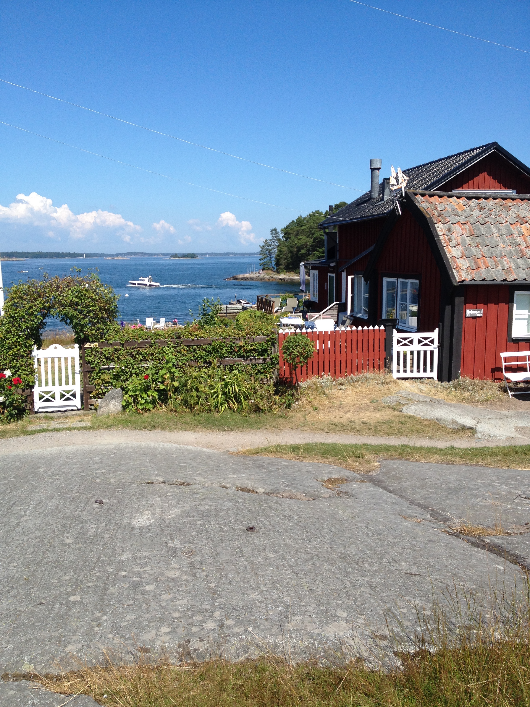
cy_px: 354
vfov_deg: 52.6
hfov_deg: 40.7
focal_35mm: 35
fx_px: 715
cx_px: 265
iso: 50
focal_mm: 4.28
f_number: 2.4
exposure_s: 1/1727
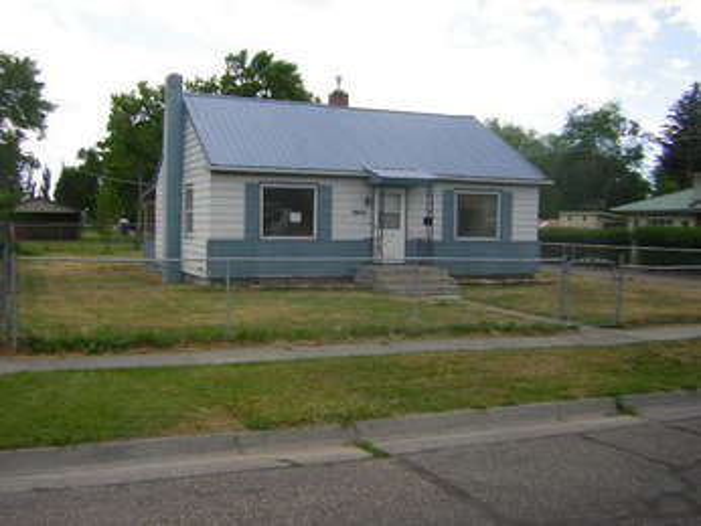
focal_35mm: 36
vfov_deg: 39.7
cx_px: 350
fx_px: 730
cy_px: 263
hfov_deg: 51.3
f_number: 5.2
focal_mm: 4.7
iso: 50
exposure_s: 1/185
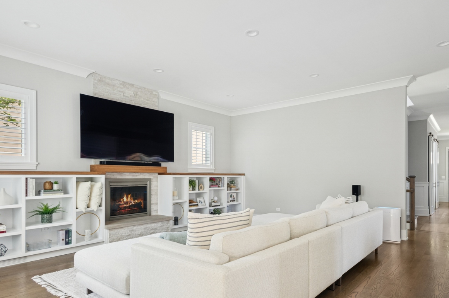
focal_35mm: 21
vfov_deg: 58.9
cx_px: 232
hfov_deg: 81.2
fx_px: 262
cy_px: 179
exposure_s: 1/2
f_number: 11
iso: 200
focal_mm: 10
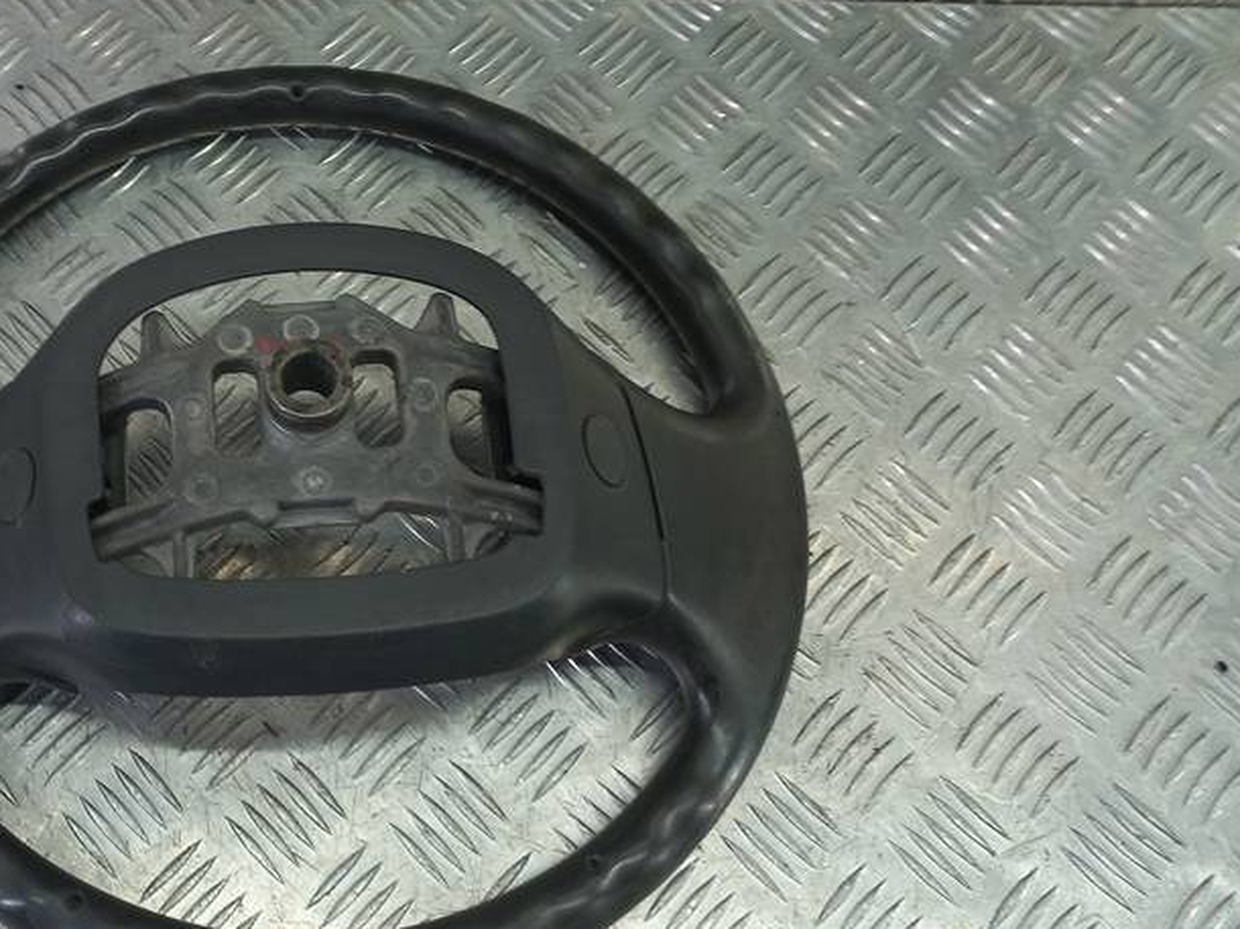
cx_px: 254
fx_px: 1504
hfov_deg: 42.8
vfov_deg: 34.2
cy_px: 366
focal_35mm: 42
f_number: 1.8
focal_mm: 4.6
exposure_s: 1/50
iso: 50
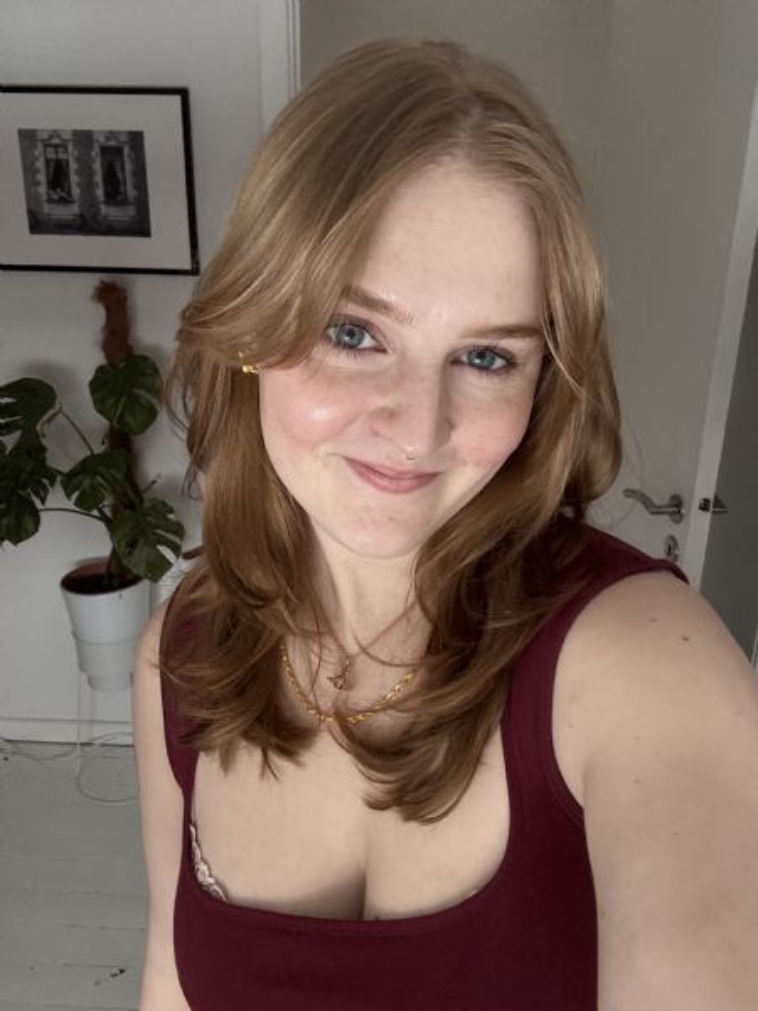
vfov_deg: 60.0
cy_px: 506
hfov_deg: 46.8
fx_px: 876
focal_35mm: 30
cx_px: 379
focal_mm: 2.69
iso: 320
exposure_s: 1/60
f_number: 1.9
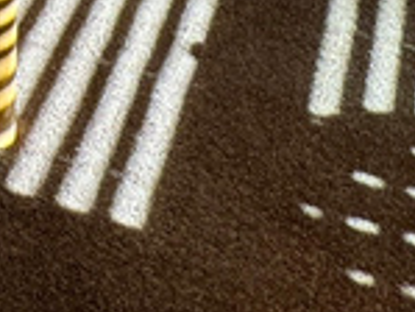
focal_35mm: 96
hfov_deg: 16.5
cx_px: -370
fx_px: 1152
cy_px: -585
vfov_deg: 11.0
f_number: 2.2
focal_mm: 2.22
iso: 80
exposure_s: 1/120
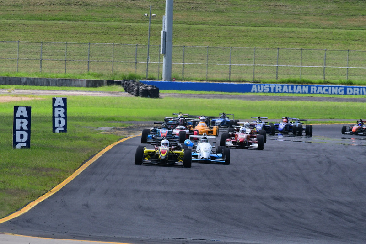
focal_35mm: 630
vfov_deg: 2.2
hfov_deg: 3.3
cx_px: 183
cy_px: 122
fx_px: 6407
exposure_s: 1/640
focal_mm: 420
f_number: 13
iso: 800
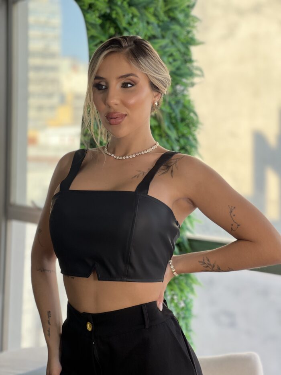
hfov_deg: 19.1
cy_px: 188
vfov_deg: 25.3
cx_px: 140
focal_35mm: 77
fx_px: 833
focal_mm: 9
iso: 100
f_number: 2.8
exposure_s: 1/120
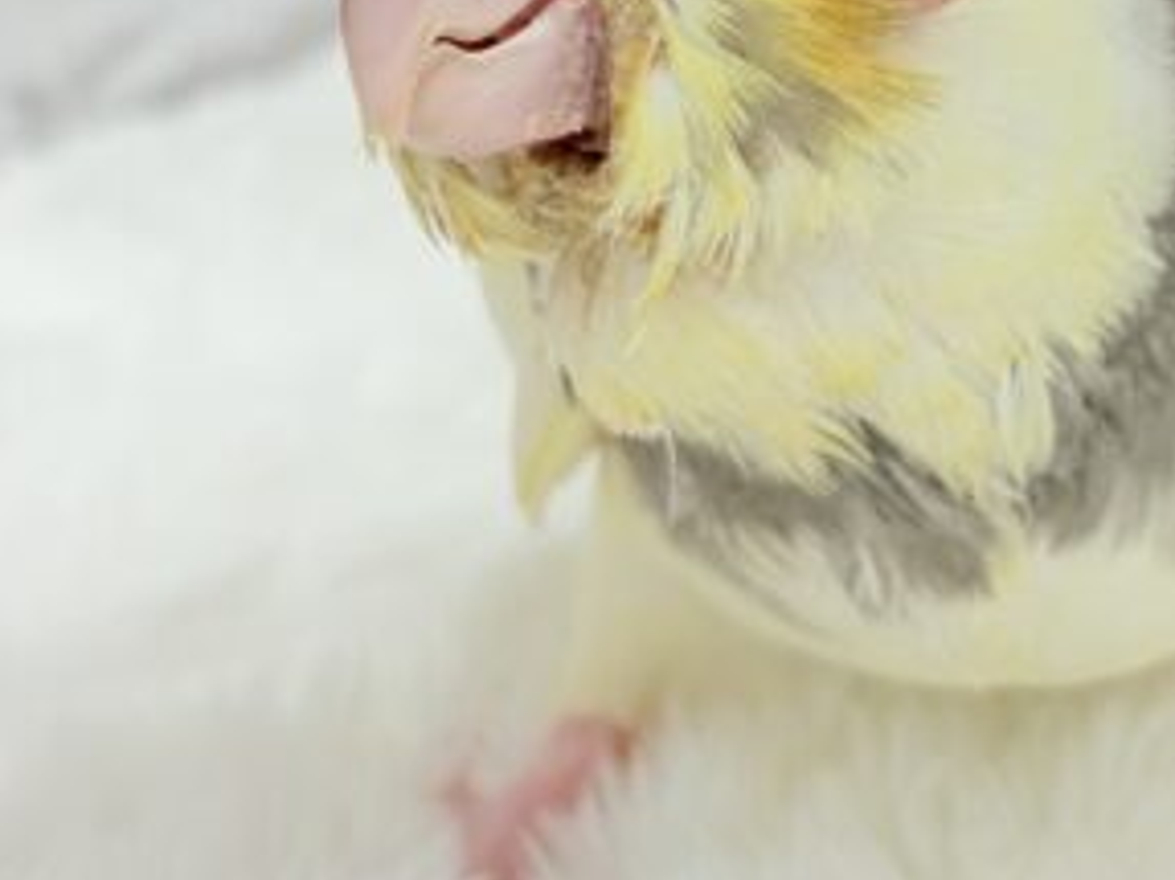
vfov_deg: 12.6
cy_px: 37
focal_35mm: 116
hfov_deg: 16.7
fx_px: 3936
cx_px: 1138
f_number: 1.6
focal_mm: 5.96
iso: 80
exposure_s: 1/100
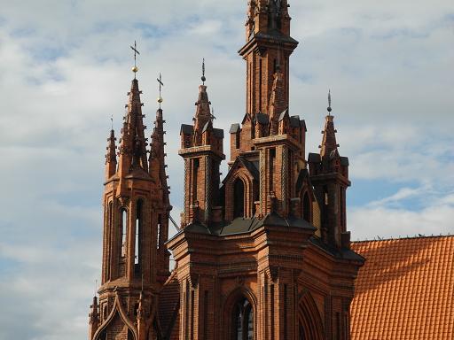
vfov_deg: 12.5
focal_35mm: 119
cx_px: 227
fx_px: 1561
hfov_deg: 16.6
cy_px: 170
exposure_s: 1/800
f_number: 4.5
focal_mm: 25.4
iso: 100
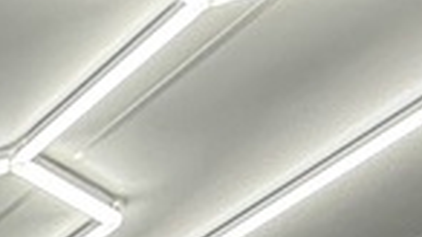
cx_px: -847
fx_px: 1197
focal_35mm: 107
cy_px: 1098
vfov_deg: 6.8
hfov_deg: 11.4
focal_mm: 2.22
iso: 250
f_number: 2.2
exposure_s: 1/100
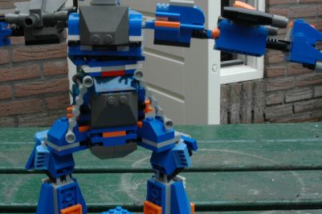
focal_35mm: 67
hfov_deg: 29.9
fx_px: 599
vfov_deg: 20.3
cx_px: 115
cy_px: 120
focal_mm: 28
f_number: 22
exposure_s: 1/50
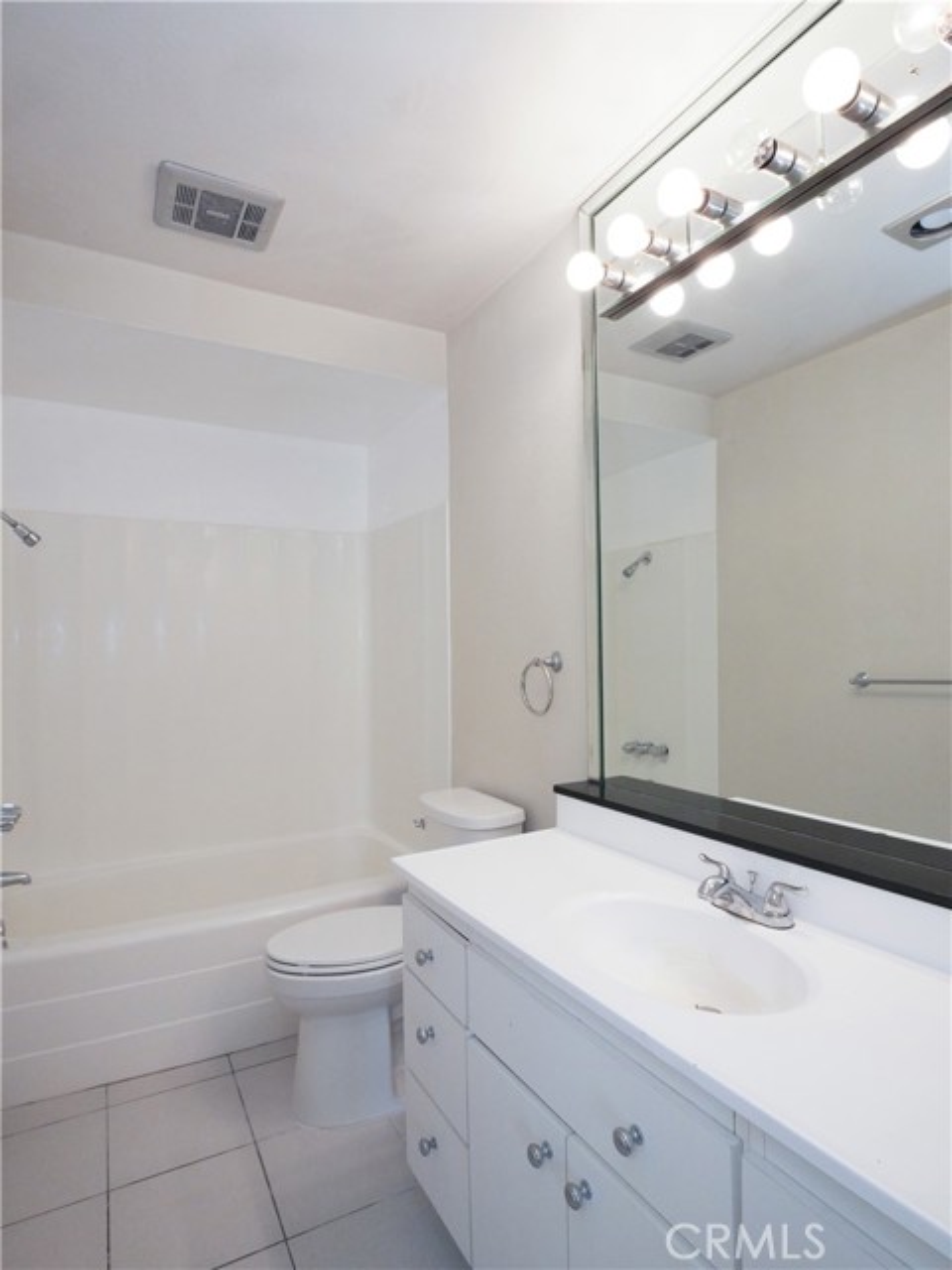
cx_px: 476
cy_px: 635
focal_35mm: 18
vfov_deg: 87.8
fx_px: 660
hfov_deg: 71.6
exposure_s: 1/160
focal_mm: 9
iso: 2000
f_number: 8
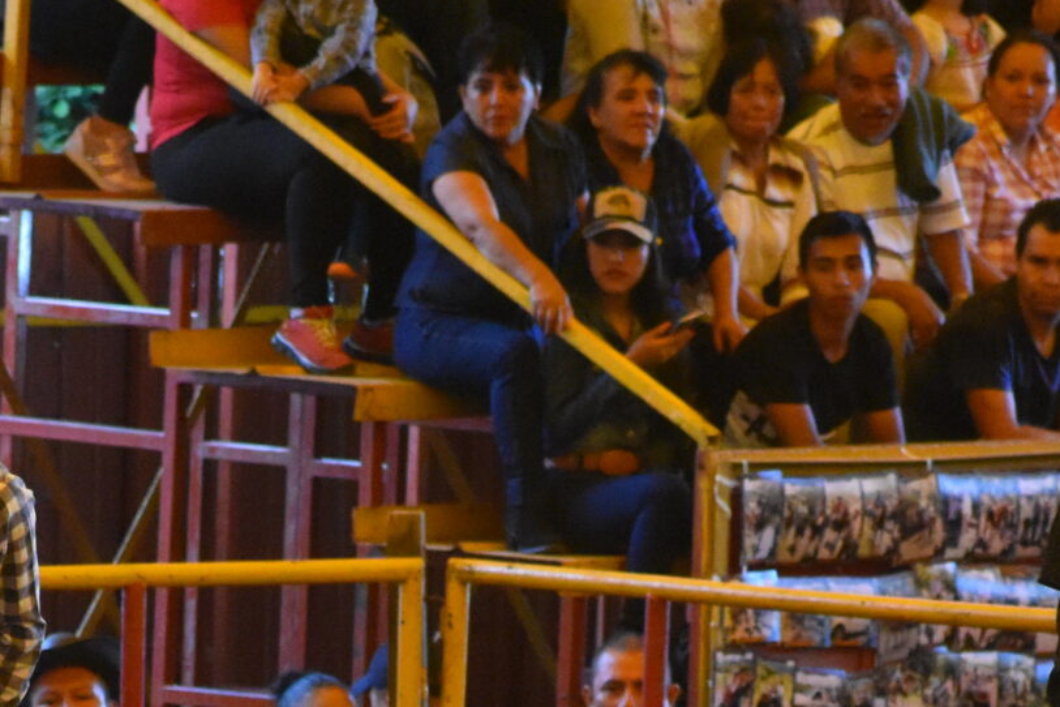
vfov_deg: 2.0
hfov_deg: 3.0
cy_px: 1059
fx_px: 20155
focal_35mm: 685
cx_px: 156
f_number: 4.8
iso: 4000
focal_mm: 145
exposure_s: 1/250
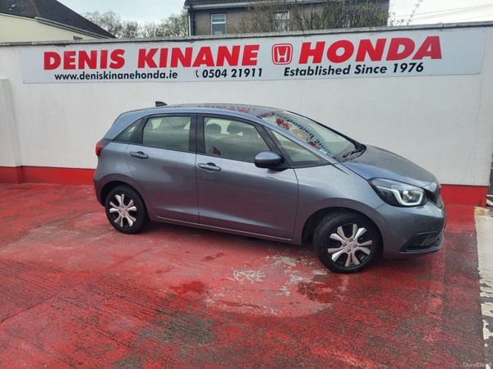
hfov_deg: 67.3
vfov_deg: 53.1
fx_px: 370
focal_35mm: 26
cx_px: 246
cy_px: 184
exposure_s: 1/341
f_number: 1.8
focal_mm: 5.4
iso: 40
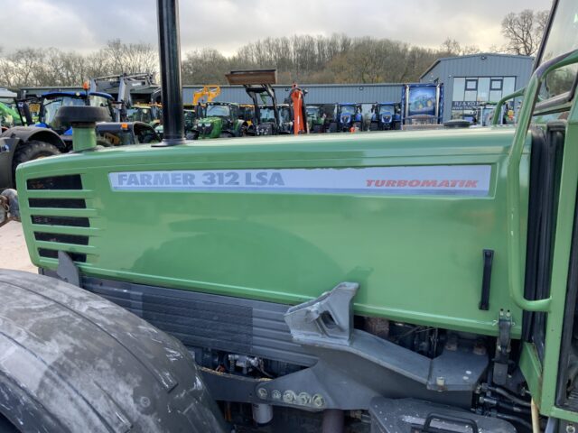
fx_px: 484
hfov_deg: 61.7
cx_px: 289
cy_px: 216
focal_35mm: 29
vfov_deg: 48.2
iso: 25
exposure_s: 1/122
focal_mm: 3
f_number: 1.8
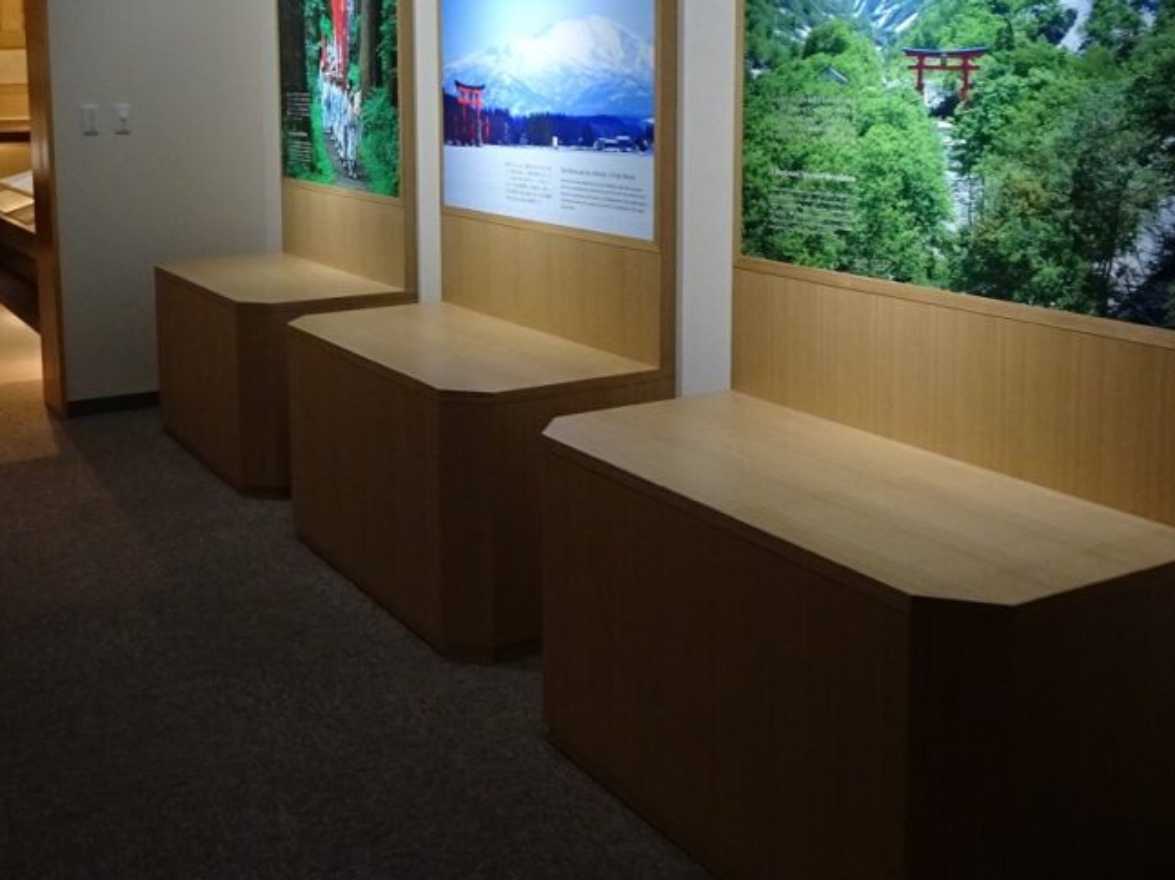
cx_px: 403
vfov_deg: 36.9
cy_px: 225
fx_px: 1290
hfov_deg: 48.3
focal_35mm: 38
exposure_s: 1/30
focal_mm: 4.1
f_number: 3.5
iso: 500
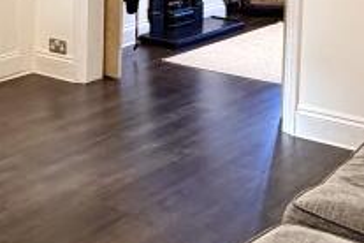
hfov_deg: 28.0
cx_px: 139
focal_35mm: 72
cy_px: -69
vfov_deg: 17.8
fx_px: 728
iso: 200
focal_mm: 2.22
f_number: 2.2
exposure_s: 1/50
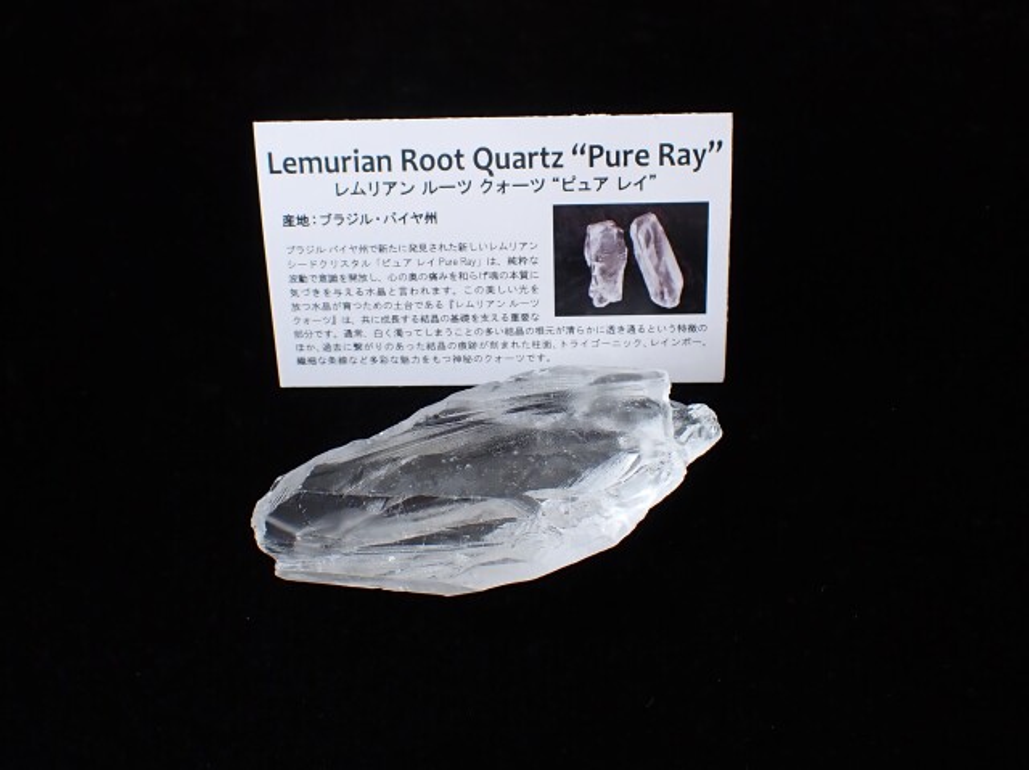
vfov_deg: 46.7
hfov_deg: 60.0
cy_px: 385
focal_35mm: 30
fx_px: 891
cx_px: 514
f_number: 3.2
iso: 125
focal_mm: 5.4
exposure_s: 1/125
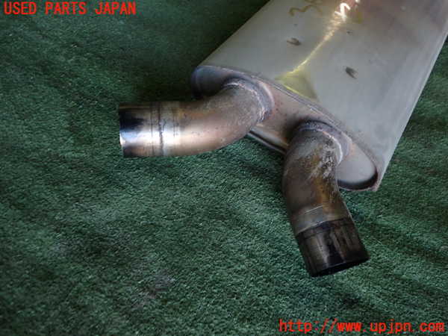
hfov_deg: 60.0
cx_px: 224
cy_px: 168
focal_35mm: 30
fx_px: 388
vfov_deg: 46.8
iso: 200
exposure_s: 1/50
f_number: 2.3
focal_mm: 5.4
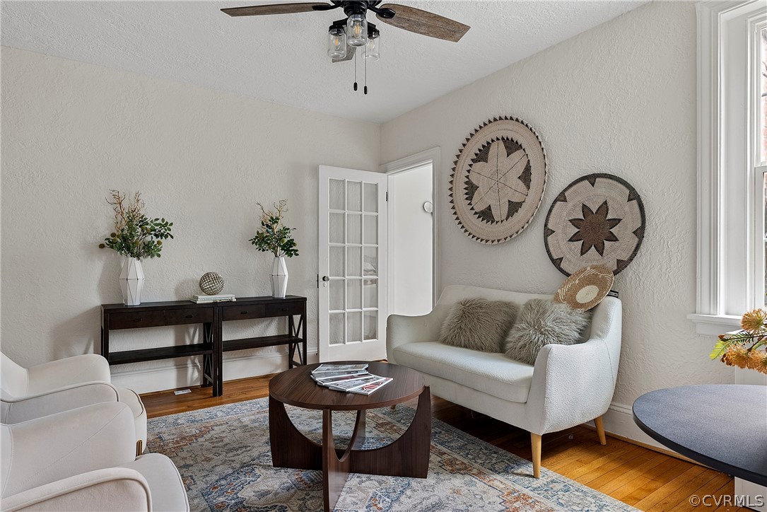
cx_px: 384
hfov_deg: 84.0
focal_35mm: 20
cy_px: 256
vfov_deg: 62.0
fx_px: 426
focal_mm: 20
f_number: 8
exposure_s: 1/4
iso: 800
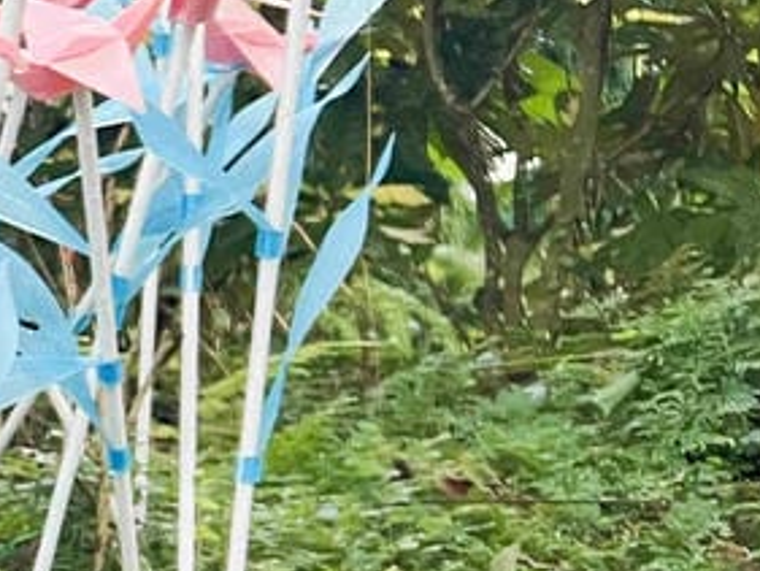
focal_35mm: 111
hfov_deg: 14.2
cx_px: -852
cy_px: 379
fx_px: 2438
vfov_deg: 13.3
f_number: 1.5
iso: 125
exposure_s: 1/82
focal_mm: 5.7
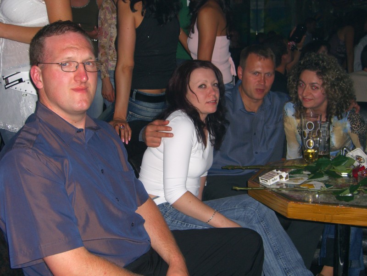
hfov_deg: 41.2
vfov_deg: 31.5
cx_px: 184
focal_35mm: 46
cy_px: 138
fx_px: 488
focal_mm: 9.5
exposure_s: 1/60
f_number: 3.1
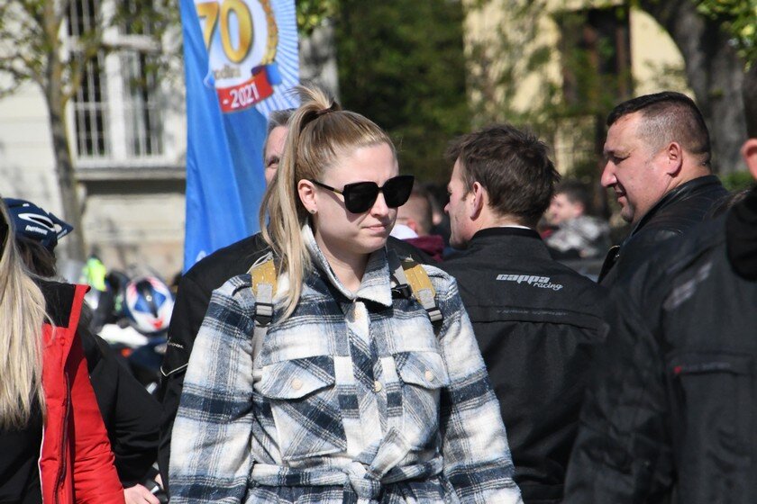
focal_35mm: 450
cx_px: 378
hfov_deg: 4.6
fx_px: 9462
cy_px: 252
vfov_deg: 3.1
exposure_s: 1/8000
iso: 6400
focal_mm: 300
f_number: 16
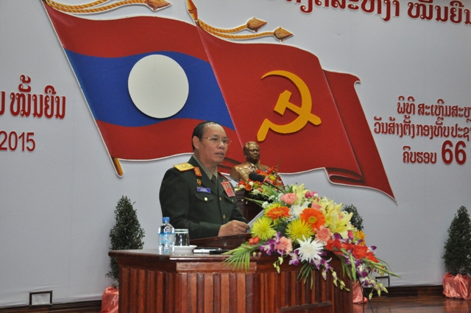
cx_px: 236
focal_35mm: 52
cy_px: 156
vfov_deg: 25.7
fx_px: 686
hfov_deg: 37.9
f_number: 5
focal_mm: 35
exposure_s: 1/100
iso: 1600
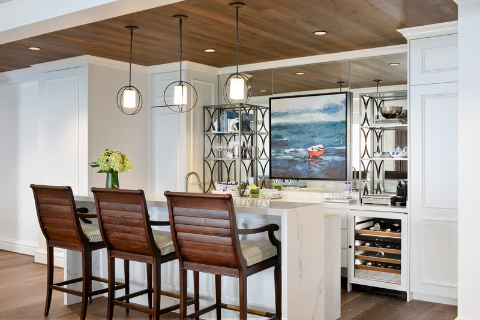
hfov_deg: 53.1
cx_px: 240
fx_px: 480
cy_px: 160
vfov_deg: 36.9
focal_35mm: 36
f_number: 11
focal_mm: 36
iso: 125
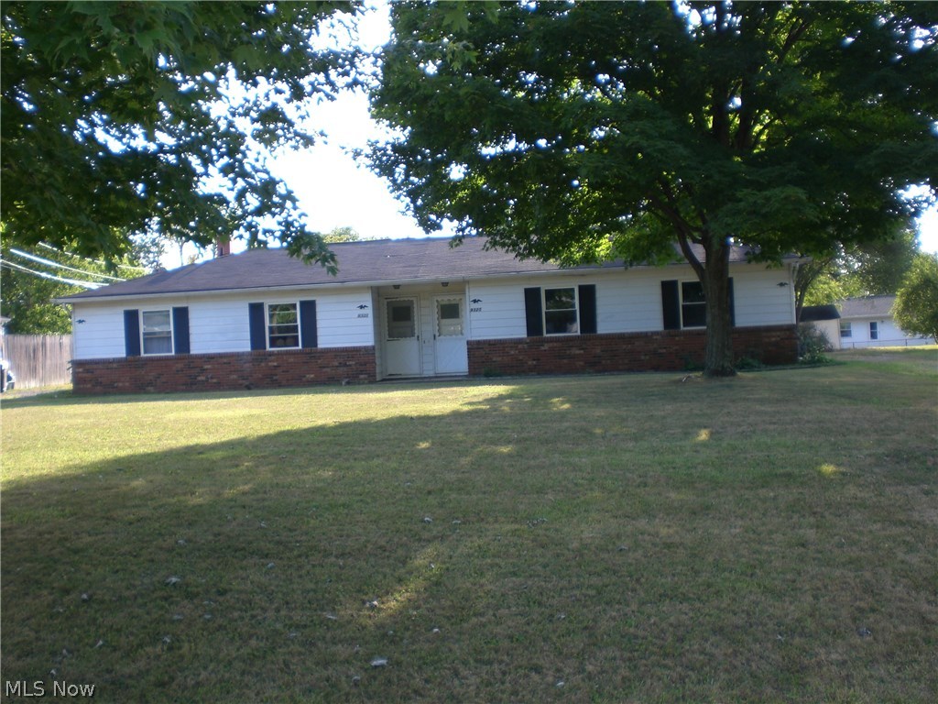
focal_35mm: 38
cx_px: 469
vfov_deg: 37.7
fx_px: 1030
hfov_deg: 49.0
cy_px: 352
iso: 50
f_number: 3.1
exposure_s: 1/125
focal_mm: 6.3
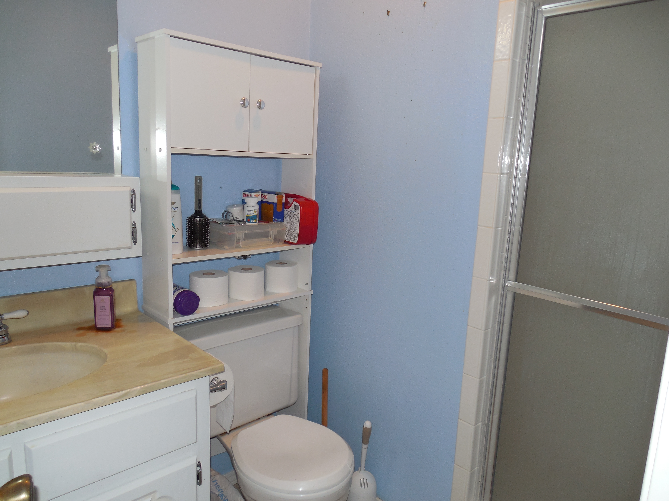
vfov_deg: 54.9
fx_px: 483
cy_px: 250
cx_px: 334
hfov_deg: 69.4
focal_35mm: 25
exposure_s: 1/25
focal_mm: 4.5
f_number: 3.3
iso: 125
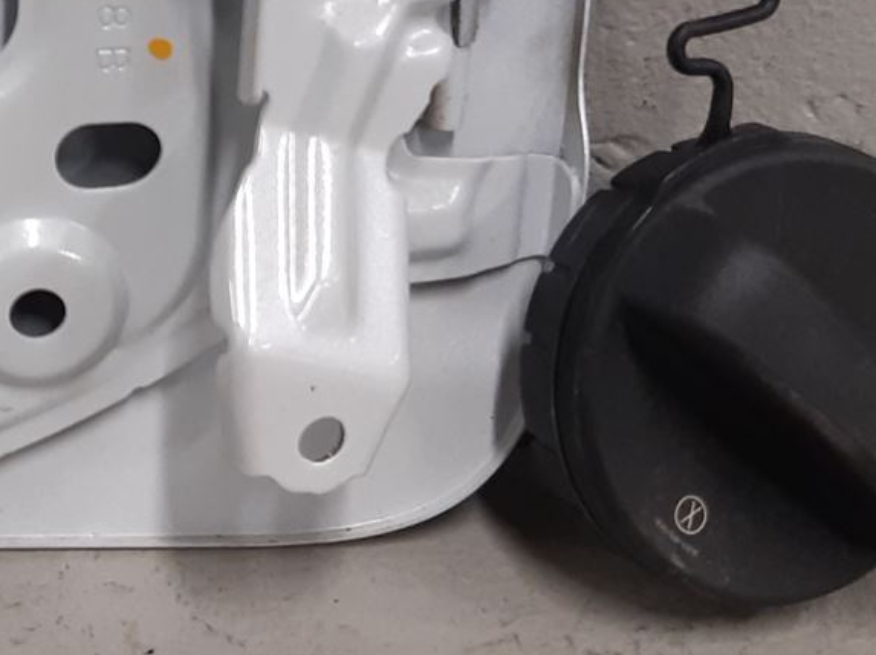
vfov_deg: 15.6
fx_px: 2352
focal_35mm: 93
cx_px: -125
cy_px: 34
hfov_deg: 20.0
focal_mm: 3.93
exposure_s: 1/50
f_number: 1.7
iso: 125
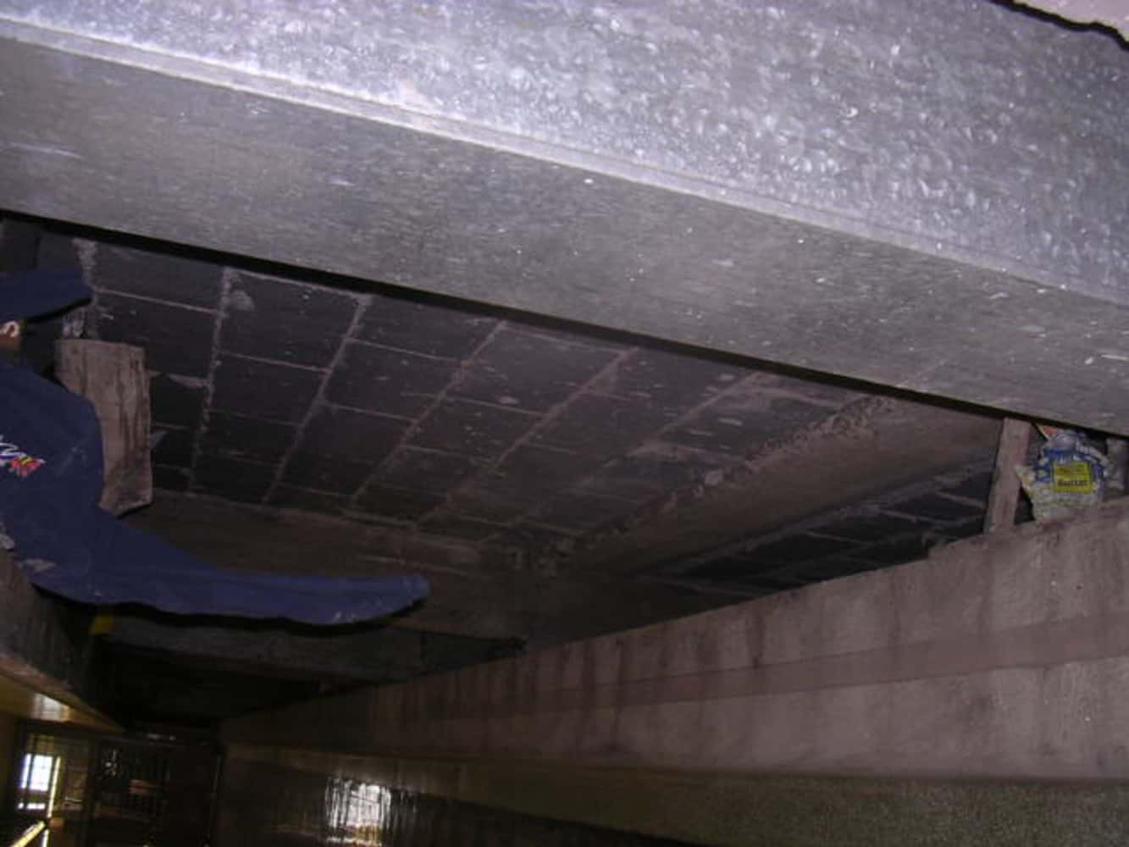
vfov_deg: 37.7
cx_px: 564
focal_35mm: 38
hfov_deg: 49.0
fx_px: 1239
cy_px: 424
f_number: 2.8
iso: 151
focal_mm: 5.8
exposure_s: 1/60.1
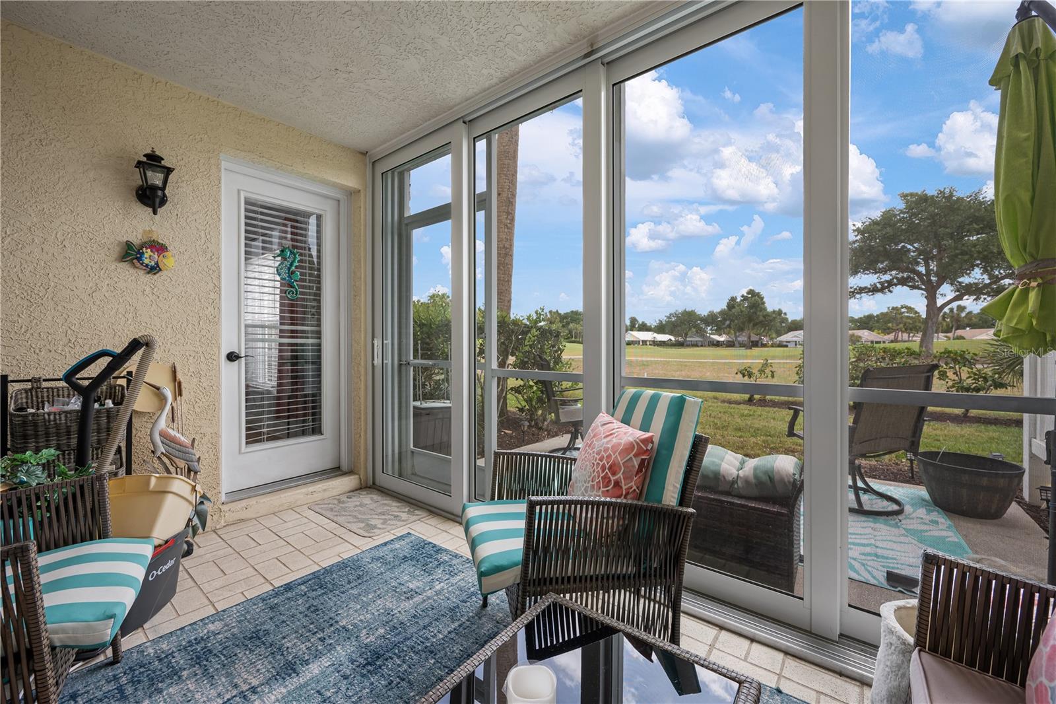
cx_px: 528
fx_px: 411
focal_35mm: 14
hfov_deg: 104.3
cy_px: 352
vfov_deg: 81.2
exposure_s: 1/40
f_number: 8
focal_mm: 14
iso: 250
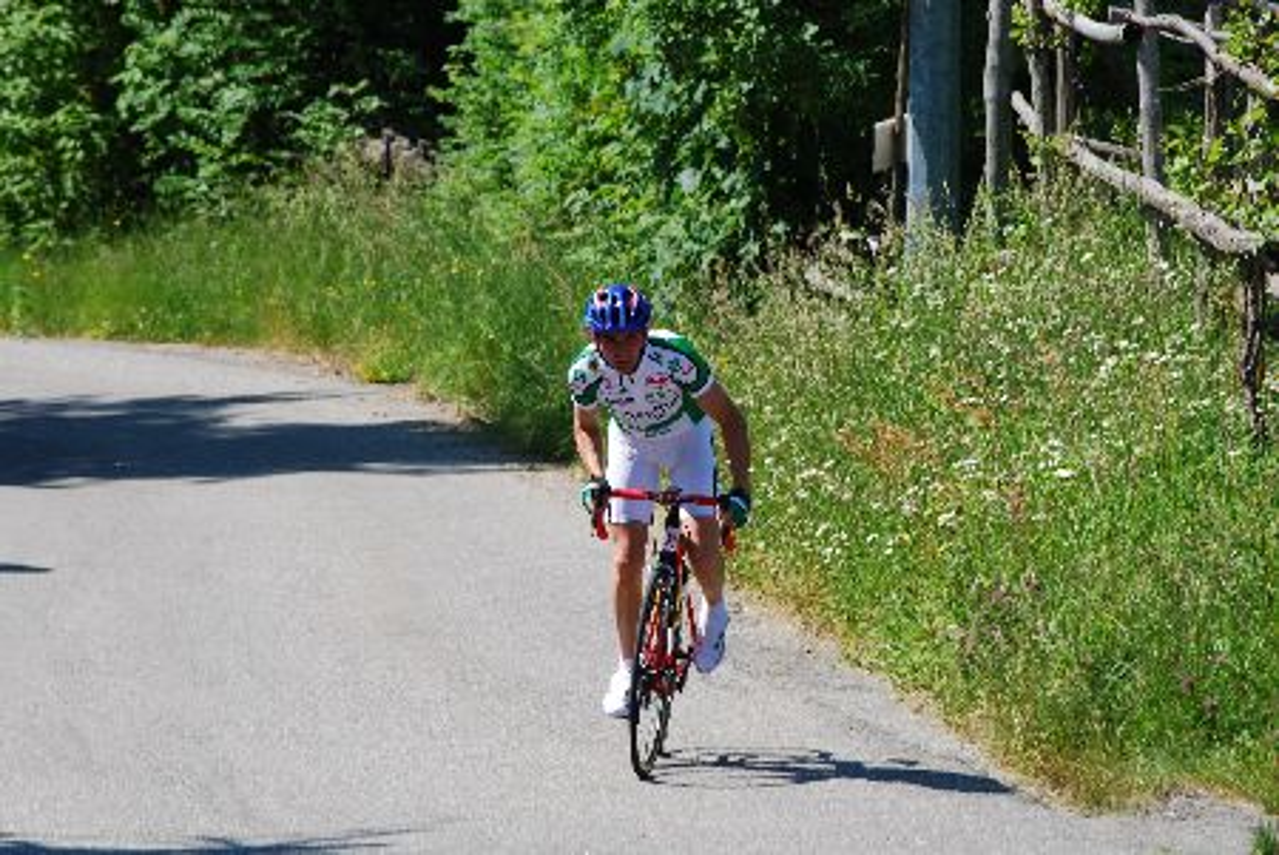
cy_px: 428
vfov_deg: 5.2
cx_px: 640
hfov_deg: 7.8
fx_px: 9335
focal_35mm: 262
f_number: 9
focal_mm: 175
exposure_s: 1/125
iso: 100
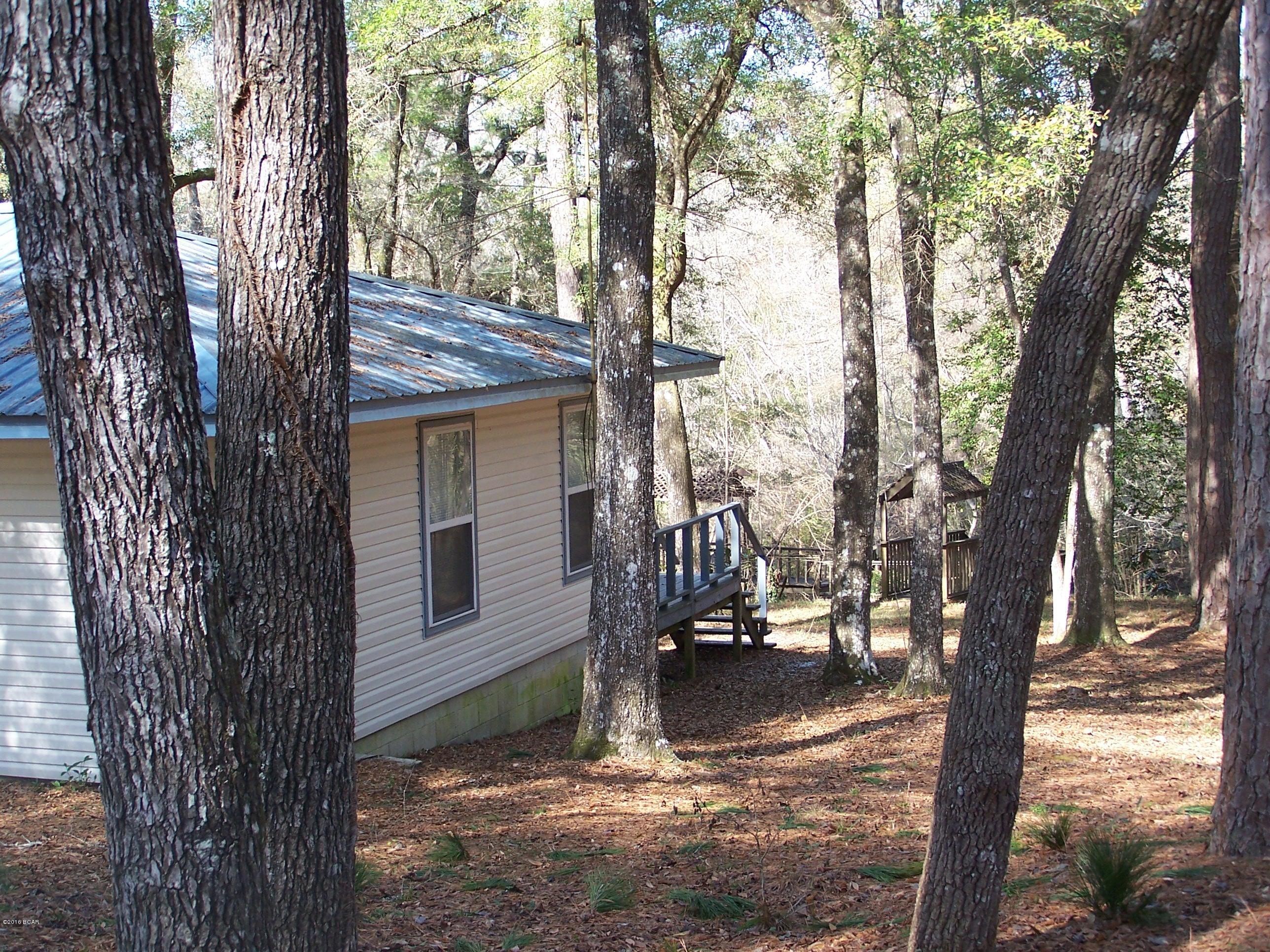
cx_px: 635
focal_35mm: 56
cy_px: 476
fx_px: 2055
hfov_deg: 34.3
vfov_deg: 26.1
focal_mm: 9.3
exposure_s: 1/125
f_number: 3.1
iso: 80
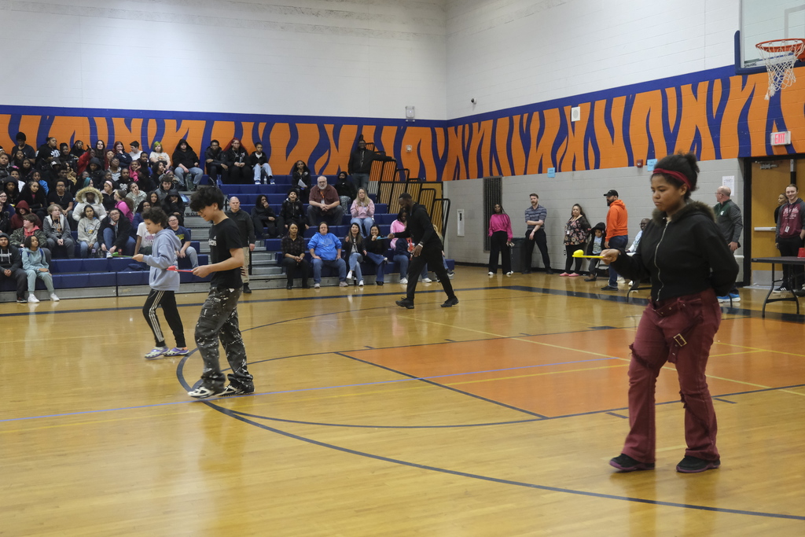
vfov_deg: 34.2
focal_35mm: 39
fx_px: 872
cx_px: 402
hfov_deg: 49.5
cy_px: 268
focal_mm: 26
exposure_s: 1/250
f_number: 4
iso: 6400
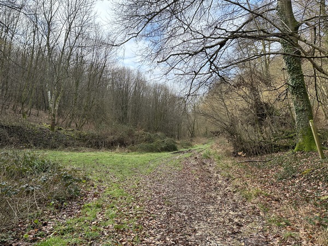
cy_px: 123
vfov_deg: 56.8
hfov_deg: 71.6
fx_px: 227
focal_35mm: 24
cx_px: 164
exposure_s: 1/594
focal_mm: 6.86
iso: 80
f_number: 1.78
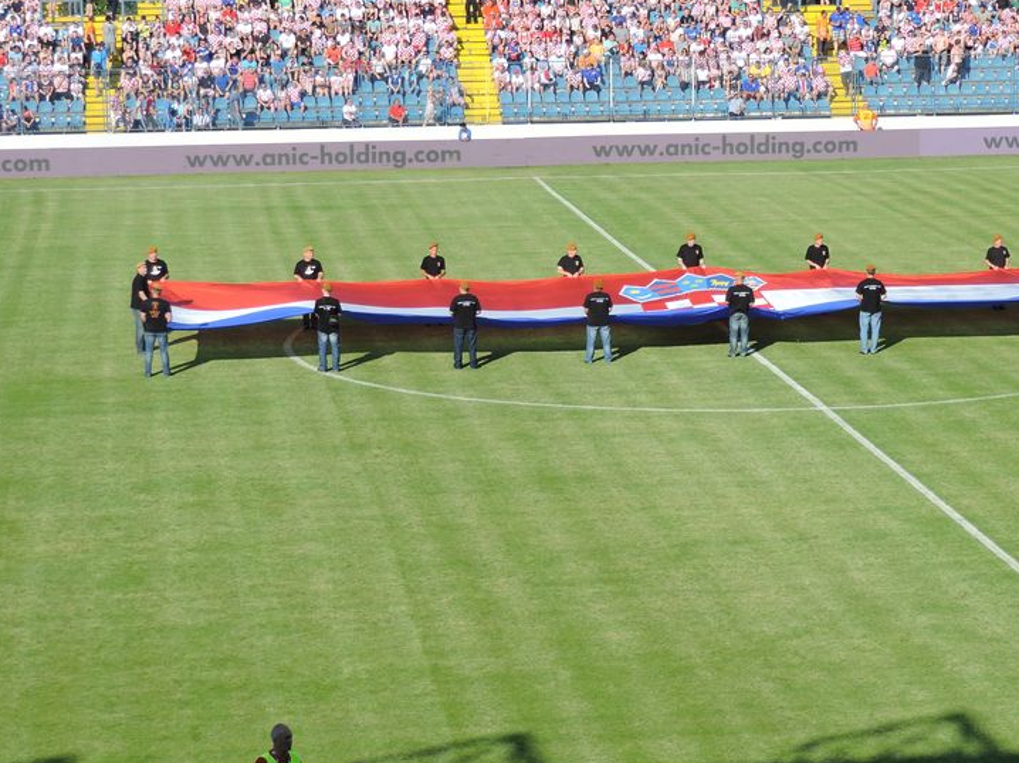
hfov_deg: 18.3
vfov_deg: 13.8
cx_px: 649
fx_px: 3149
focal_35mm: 107
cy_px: 347
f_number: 3.9
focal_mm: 13.4
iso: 100
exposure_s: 1/640
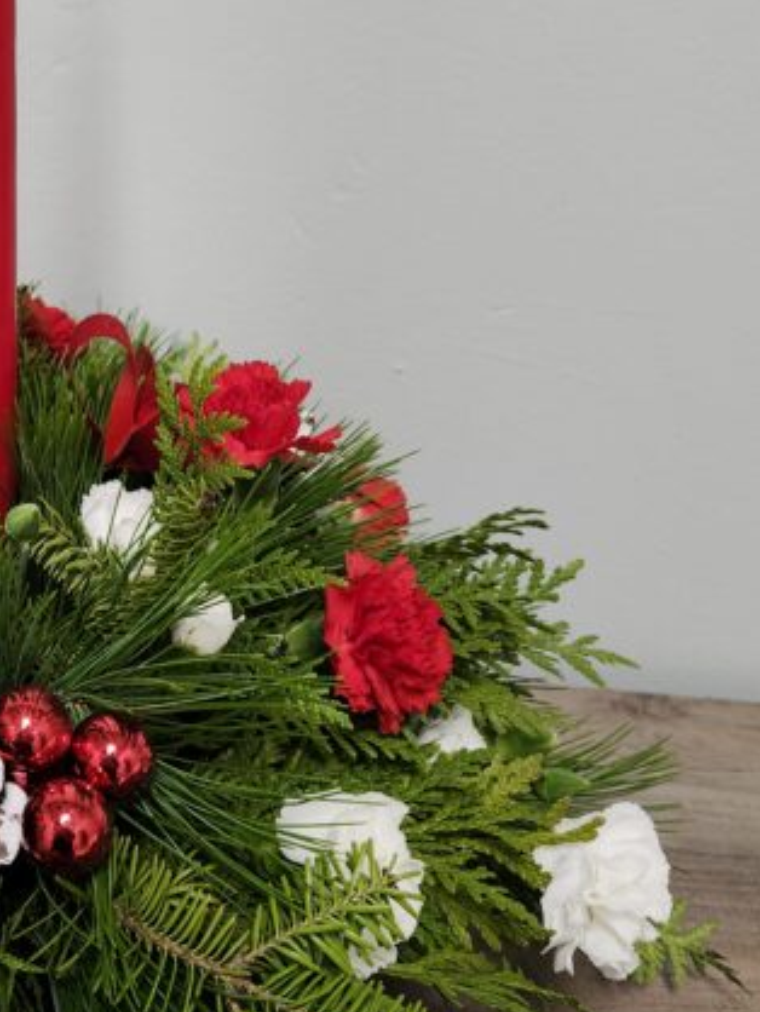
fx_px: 1287
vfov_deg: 42.6
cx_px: 63
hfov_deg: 31.2
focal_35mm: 44
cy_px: 385
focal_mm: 5.54
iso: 500
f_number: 1.8
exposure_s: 1/120
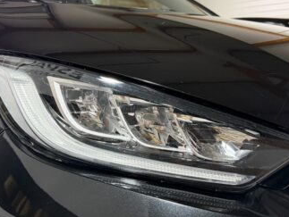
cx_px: 132
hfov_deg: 41.2
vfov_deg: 31.6
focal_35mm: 46
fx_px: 384
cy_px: 120
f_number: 1.78
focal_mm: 6.76
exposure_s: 1/50
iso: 640
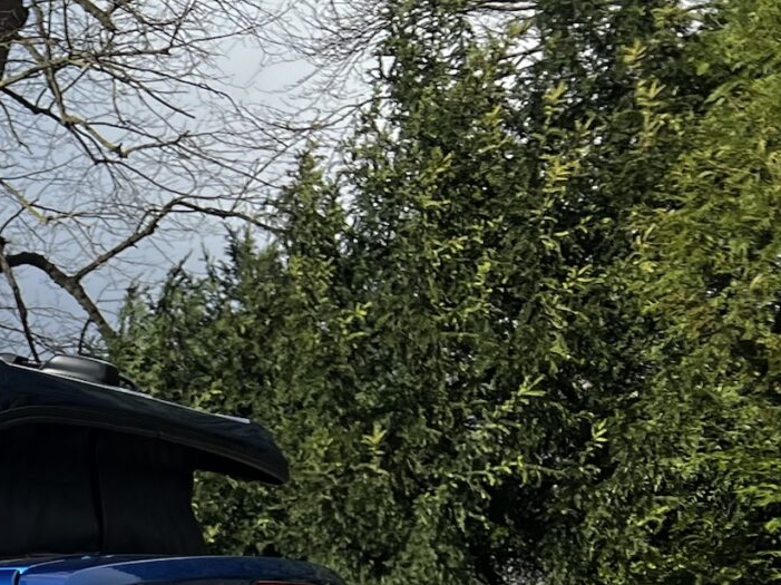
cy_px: 872
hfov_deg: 17.8
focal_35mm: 95
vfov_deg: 14.5
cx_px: -489
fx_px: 2142
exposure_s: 1/2165
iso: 50
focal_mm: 5.7
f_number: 1.5
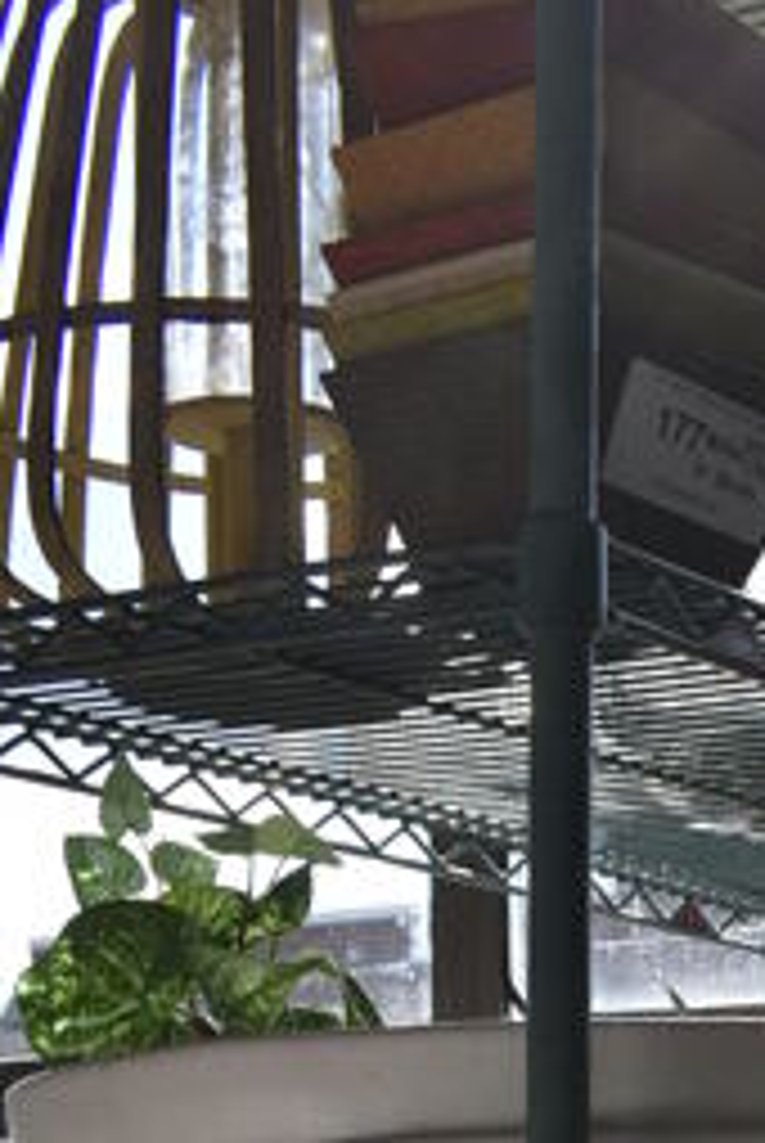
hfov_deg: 13.2
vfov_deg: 18.1
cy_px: 1829
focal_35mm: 97
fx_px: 3083
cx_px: 1224
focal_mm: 18
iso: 200
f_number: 8
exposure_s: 1/250
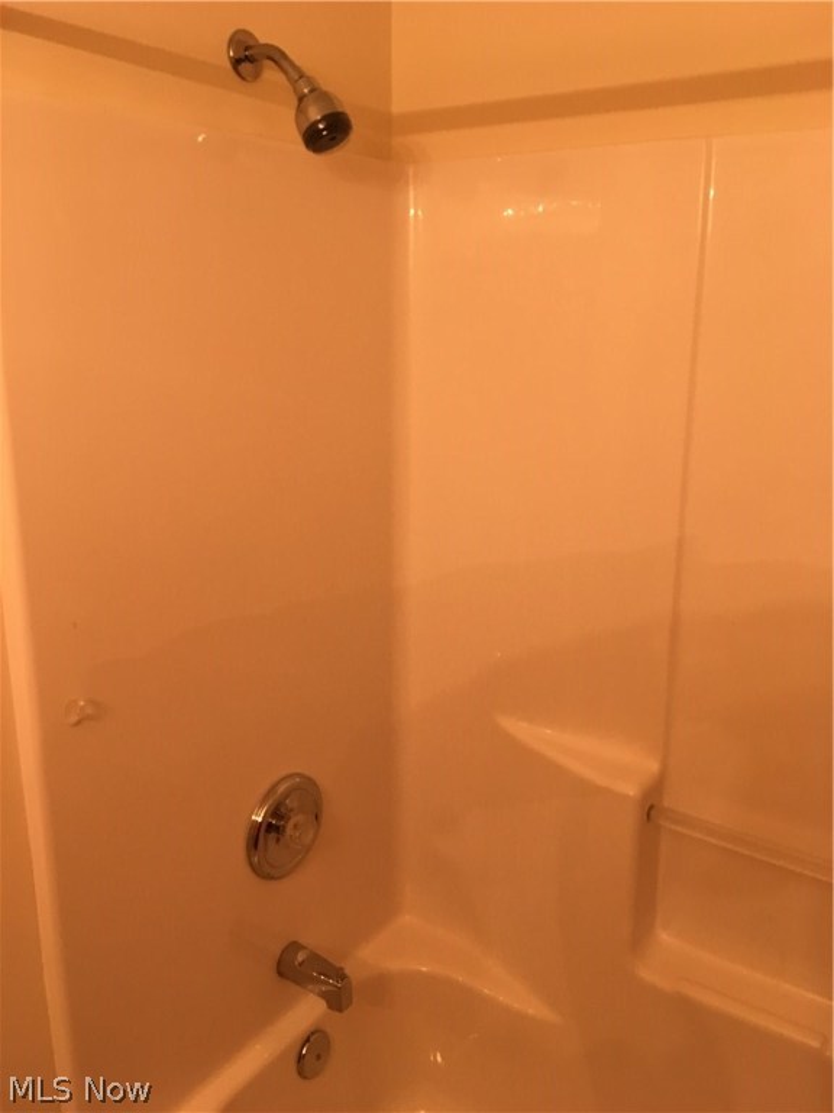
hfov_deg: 48.2
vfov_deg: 61.7
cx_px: 417
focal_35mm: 29
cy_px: 556
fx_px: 932
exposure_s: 1/30
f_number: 2.2
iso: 80
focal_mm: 4.15
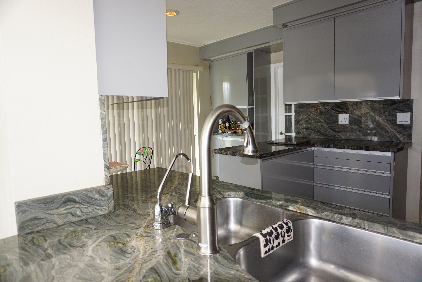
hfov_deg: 73.7
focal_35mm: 24
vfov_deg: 53.1
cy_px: 141
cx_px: 211
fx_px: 281
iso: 200
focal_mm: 16
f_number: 4
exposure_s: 1/60
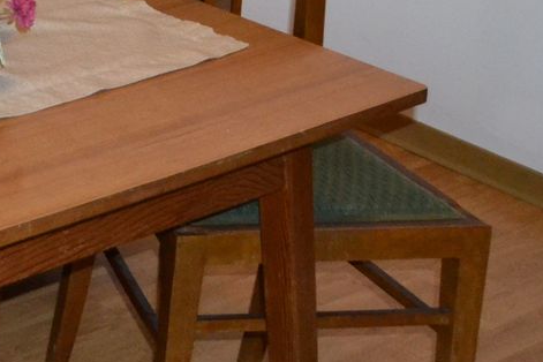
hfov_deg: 15.9
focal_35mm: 110
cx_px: -424
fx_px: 1659
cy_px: -350
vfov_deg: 11.3
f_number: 3.5
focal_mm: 18
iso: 1800
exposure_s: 1/60
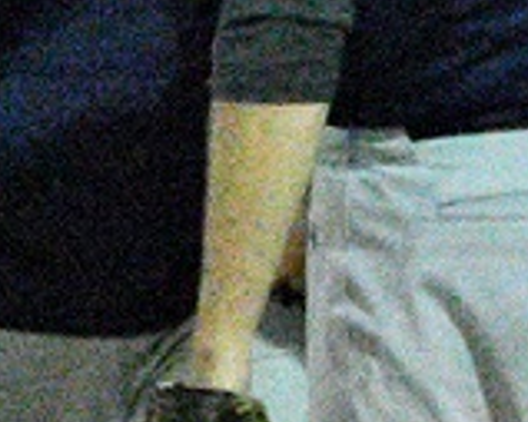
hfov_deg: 1.5
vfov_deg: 1.2
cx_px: 478
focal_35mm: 1312
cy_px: 183
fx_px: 20490
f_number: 2.8
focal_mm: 150
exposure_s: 1/1000
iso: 51200
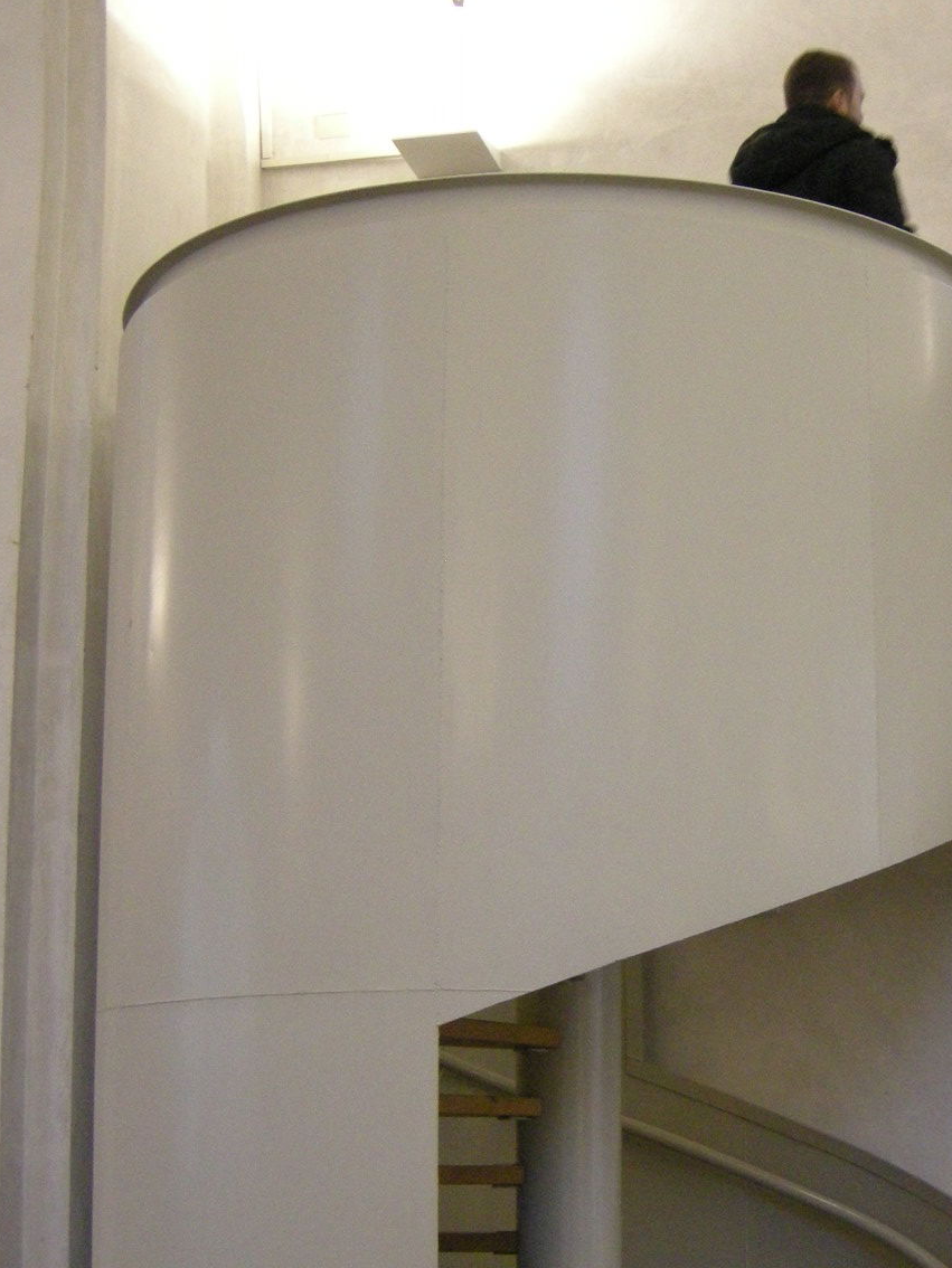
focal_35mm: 65
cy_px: 839
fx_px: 2383
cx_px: 746
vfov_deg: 29.6
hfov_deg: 22.3
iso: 400
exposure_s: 1/11.6
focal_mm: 7.5
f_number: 2.7
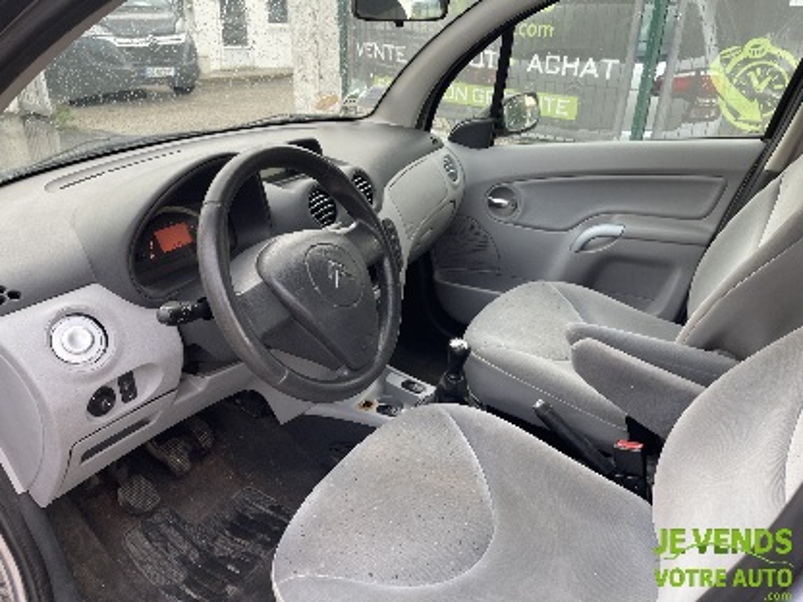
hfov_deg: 69.4
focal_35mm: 25
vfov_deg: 54.9
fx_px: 580
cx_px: 402
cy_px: 301
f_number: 1.6
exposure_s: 1/121
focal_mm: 5.1
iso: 80
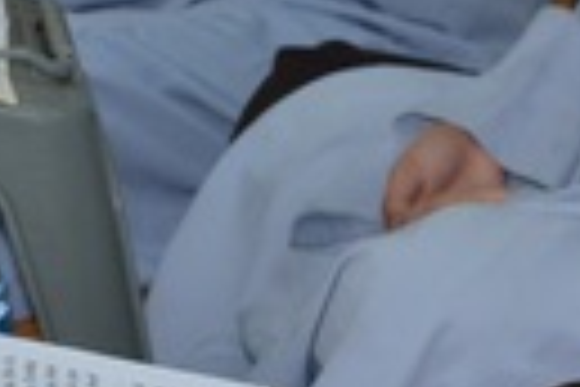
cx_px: 598
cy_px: -70
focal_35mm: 181
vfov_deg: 7.5
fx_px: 2916
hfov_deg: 11.2
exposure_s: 1/60
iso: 640
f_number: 4.5
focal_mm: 24
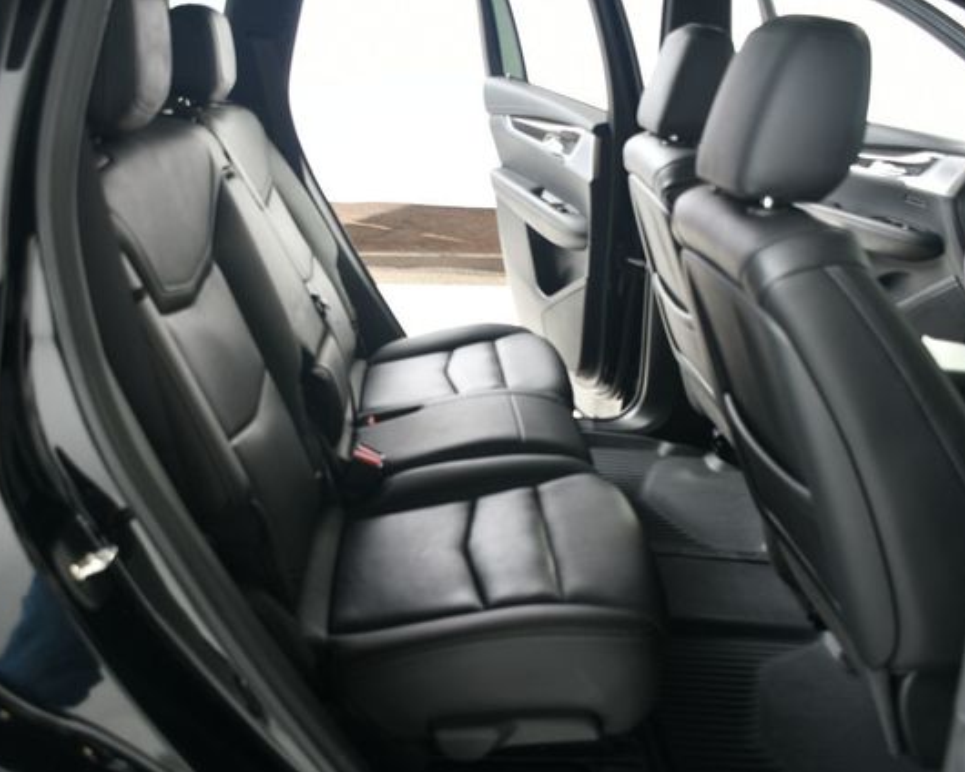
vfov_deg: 43.4
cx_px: 439
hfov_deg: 52.8
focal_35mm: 34
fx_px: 971
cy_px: 386
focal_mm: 20
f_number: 3.5
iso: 100
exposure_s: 1/160
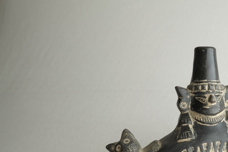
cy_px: 143
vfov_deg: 29.0
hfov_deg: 40.7
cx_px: 211
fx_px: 279
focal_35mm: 44
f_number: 7.1
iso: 160
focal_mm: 15
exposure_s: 1/42
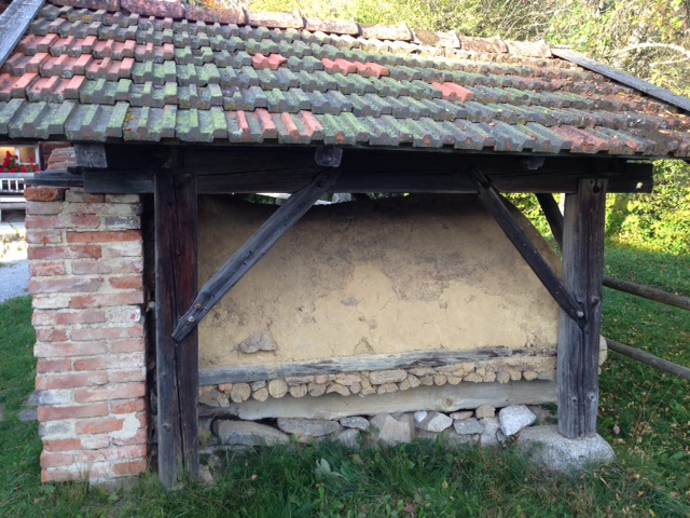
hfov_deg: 55.4
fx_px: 658
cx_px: 345
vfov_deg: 42.9
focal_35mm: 33
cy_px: 259
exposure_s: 1/120
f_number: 2.4
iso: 64
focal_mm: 4.12
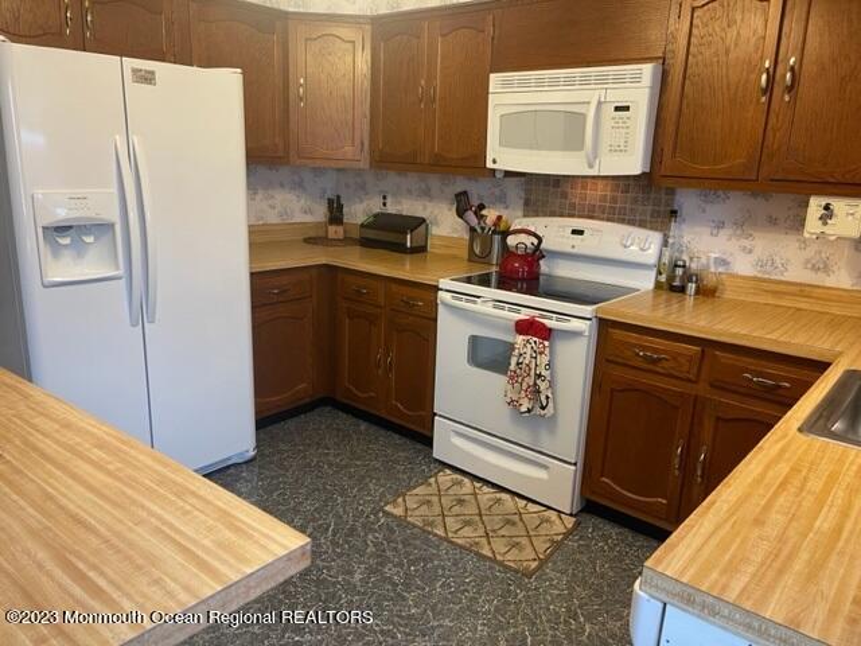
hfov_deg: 67.3
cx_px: 430
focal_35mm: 26
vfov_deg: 53.1
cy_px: 323
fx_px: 647
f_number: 1.6
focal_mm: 5.1
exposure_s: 1/60
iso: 125
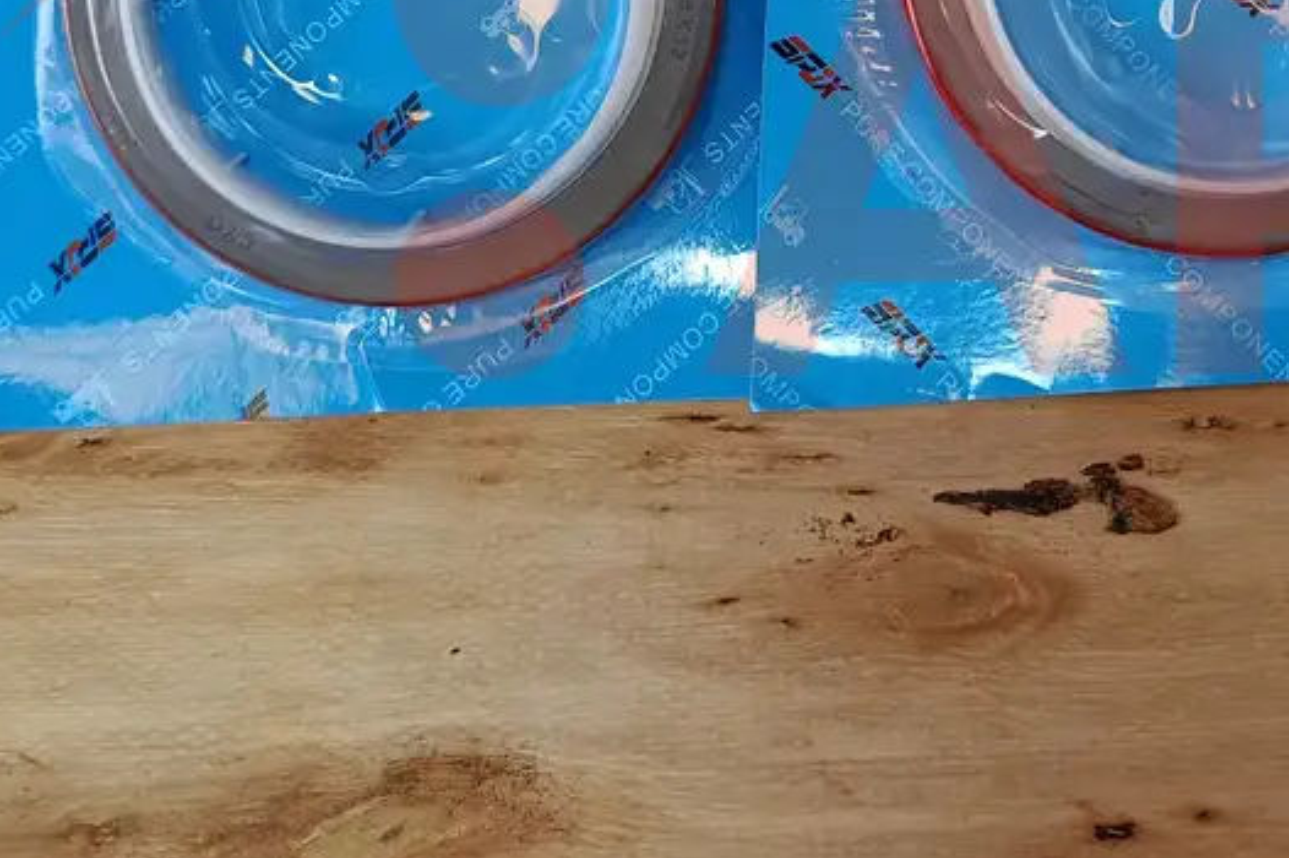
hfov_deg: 34.8
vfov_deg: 21.6
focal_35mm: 57
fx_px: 2040
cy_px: -238
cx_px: 838
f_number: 1.7
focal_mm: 5.24
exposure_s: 1/100
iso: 120
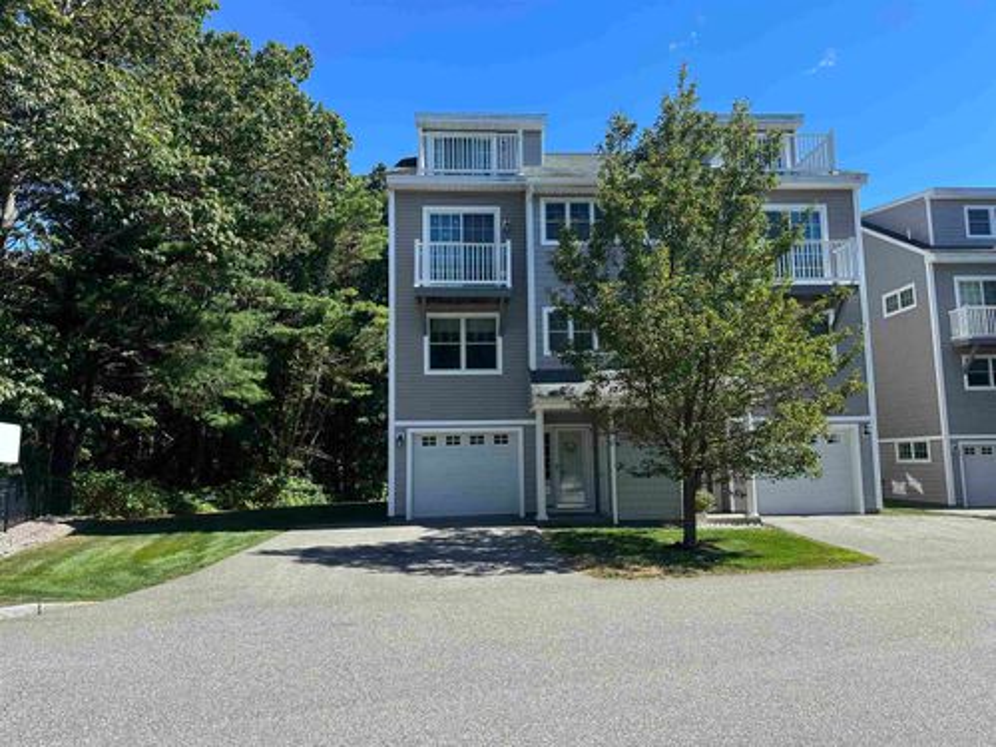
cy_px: 374
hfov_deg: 71.6
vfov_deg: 56.8
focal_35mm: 24
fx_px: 691
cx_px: 498
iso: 80
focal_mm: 6.86
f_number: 1.78
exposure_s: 1/2070
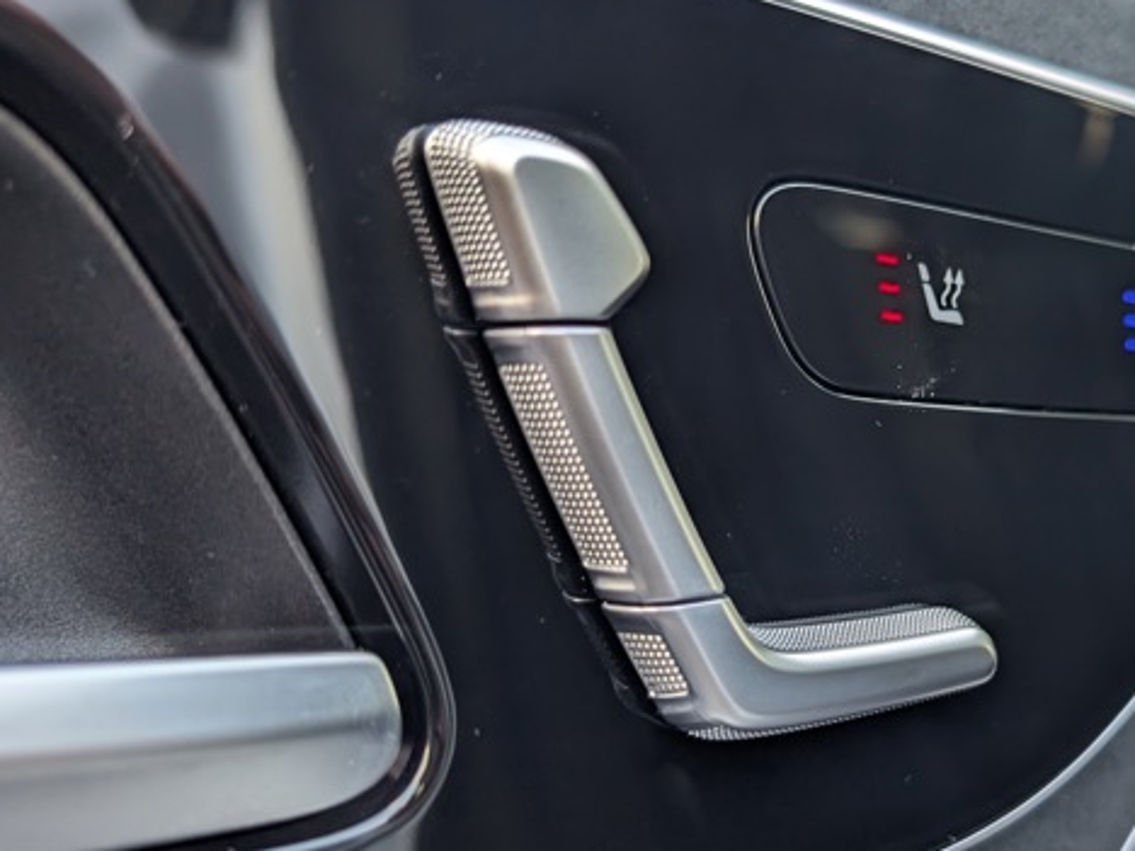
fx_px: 1344
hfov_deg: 43.4
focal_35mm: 41
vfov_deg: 35.0
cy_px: 502
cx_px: 924
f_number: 1.68
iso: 71
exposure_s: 1/129
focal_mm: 6.9
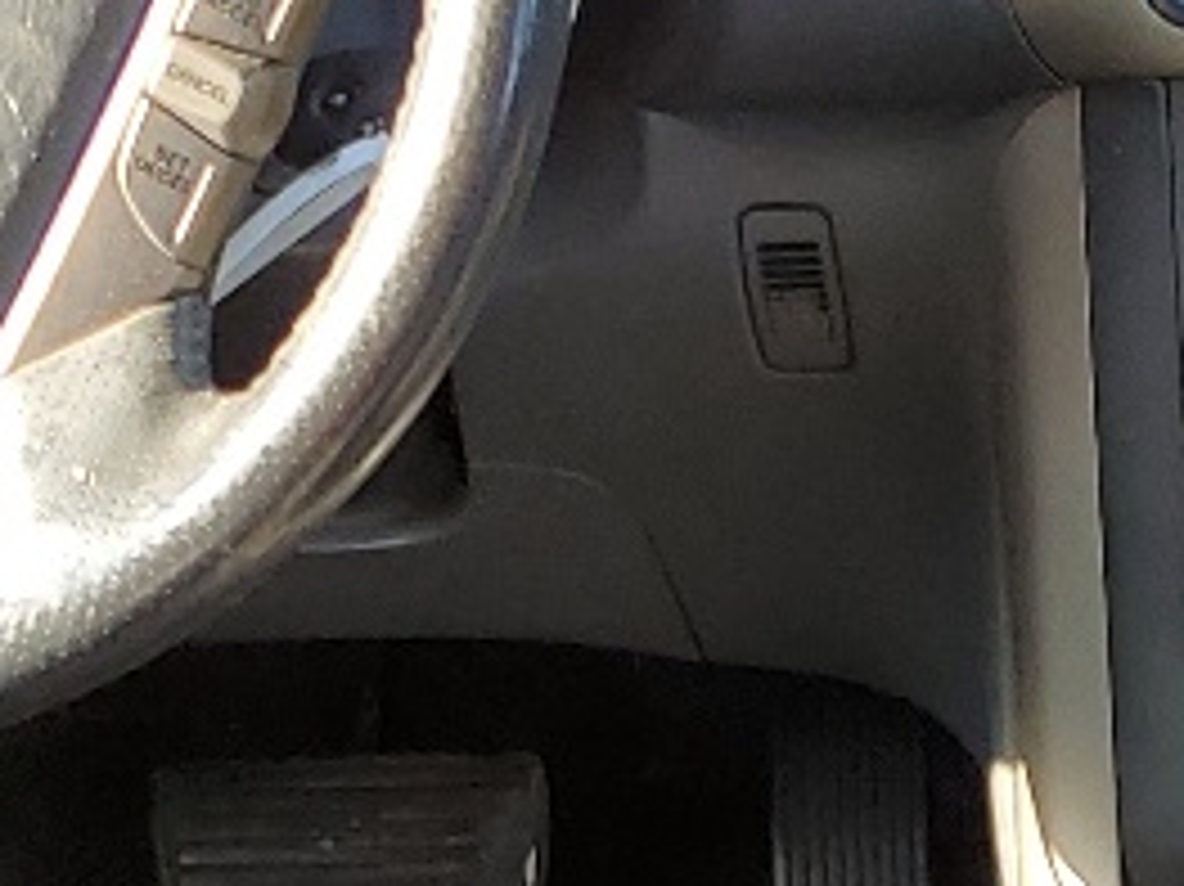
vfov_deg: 9.0
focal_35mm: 158
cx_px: 1549
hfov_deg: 12.1
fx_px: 5402
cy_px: 1489
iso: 50
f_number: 1.5
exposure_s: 1/189
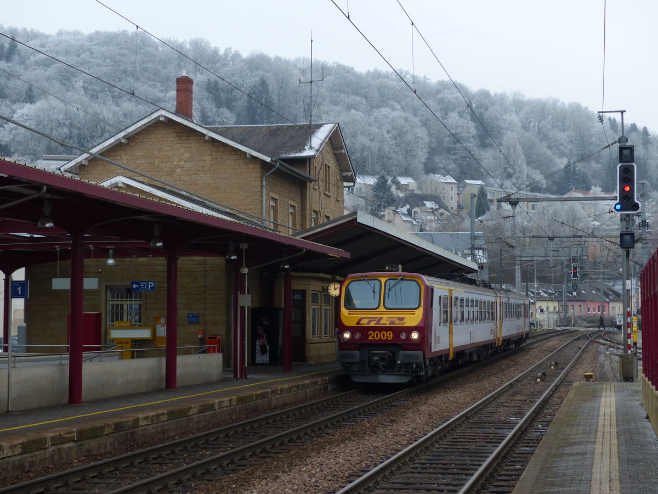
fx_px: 1160
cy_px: 247
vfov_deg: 24.0
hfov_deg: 31.7
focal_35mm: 61
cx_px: 329
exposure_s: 1/400
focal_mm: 10.9
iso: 200
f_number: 2.8
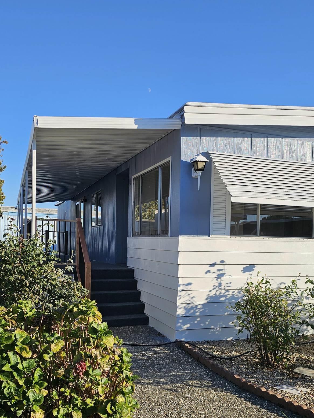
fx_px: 411
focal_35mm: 34
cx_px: 172
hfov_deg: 41.7
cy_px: 261
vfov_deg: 53.4
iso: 10
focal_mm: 6.3
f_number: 1.7
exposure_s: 1/684
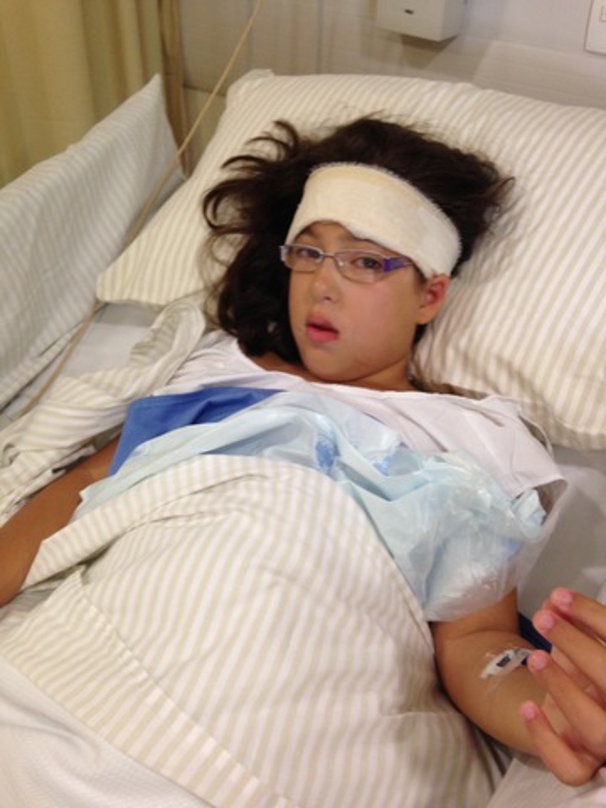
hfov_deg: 42.9
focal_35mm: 33
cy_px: 404
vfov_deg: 55.4
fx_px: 770
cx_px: 303
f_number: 2.4
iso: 100
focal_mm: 4.12
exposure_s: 1/20
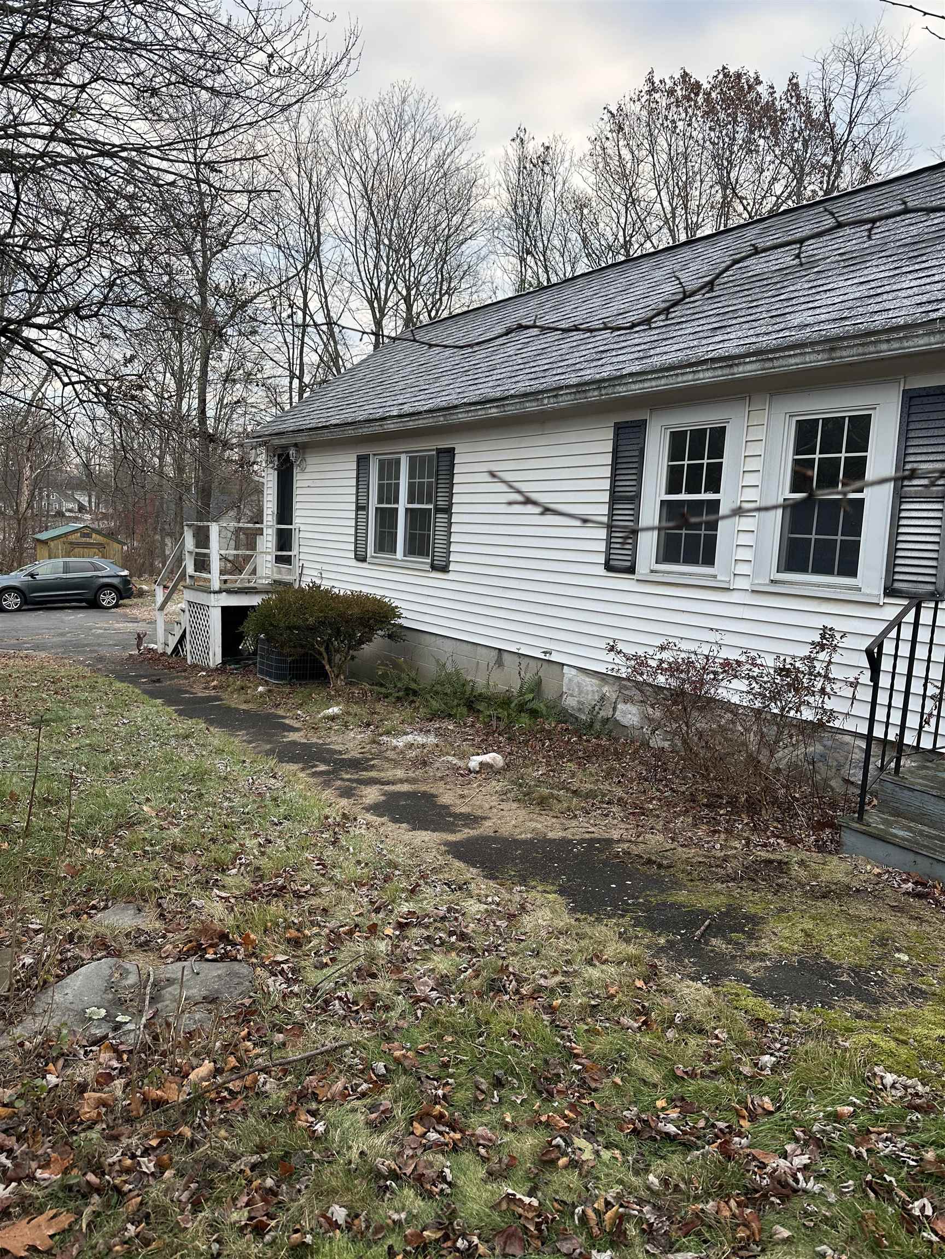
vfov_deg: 71.6
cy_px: 630
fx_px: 874
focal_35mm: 24
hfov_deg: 56.8
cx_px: 472
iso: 100
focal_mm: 6.86
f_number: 1.78
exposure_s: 1/121
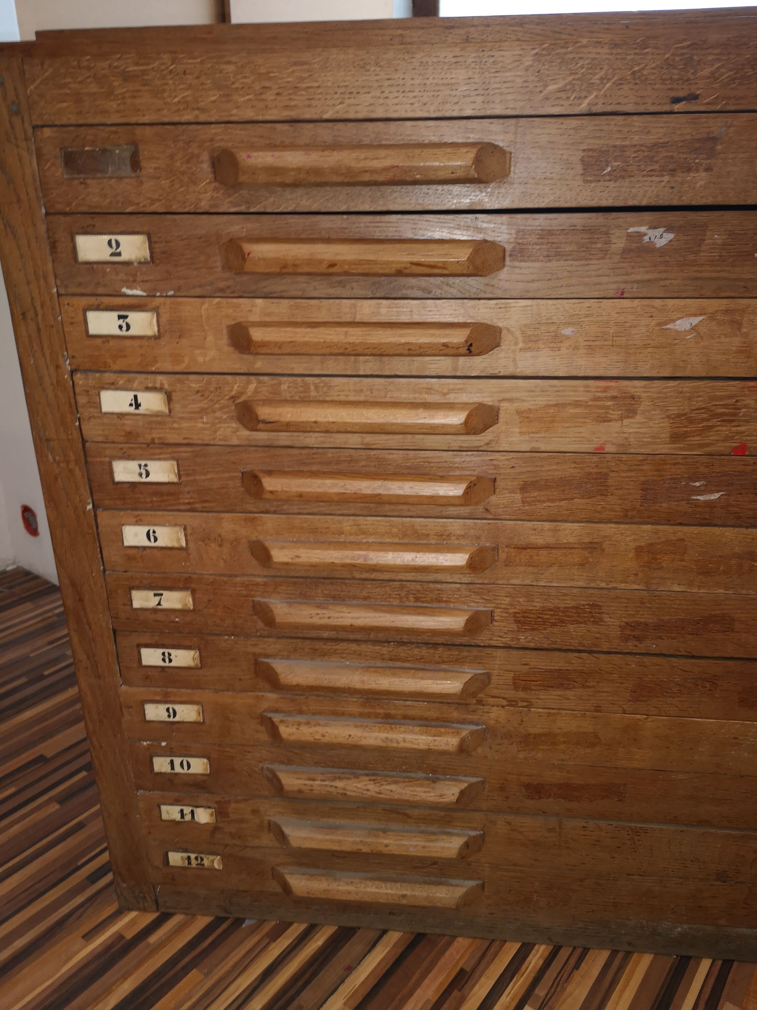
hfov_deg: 51.4
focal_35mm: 27
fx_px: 787
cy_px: 505
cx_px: 378
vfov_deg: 65.3
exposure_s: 1/33.3
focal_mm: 3.95
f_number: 1.8
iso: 160
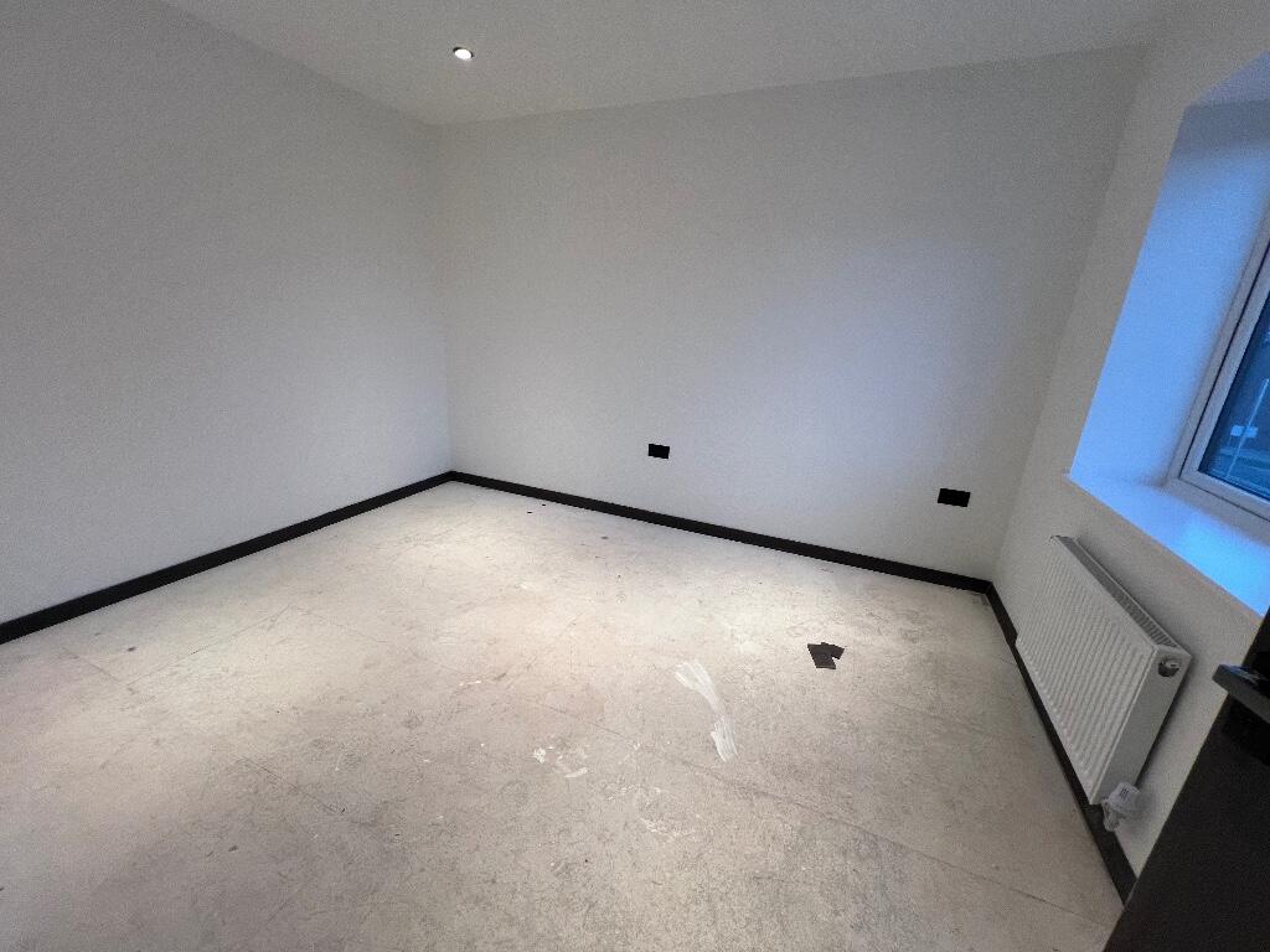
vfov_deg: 89.9
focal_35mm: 13
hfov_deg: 106.2
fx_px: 477
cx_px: 635
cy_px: 476
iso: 80
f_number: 1.8
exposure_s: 1/100
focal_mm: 1.57
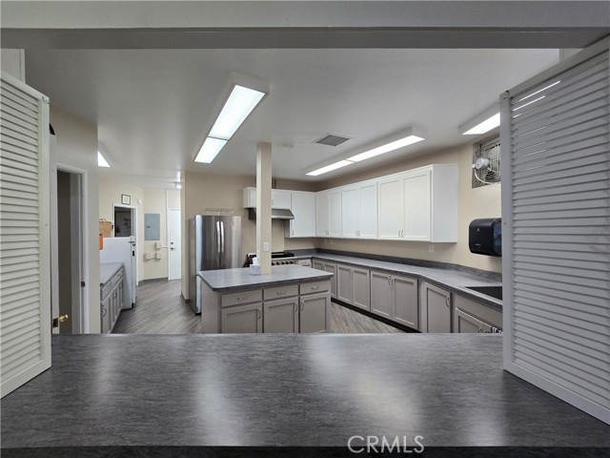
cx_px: 305
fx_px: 229
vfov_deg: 89.9
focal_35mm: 13
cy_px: 229
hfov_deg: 106.2
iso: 125
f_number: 2.2
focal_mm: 2.2
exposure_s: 1/60
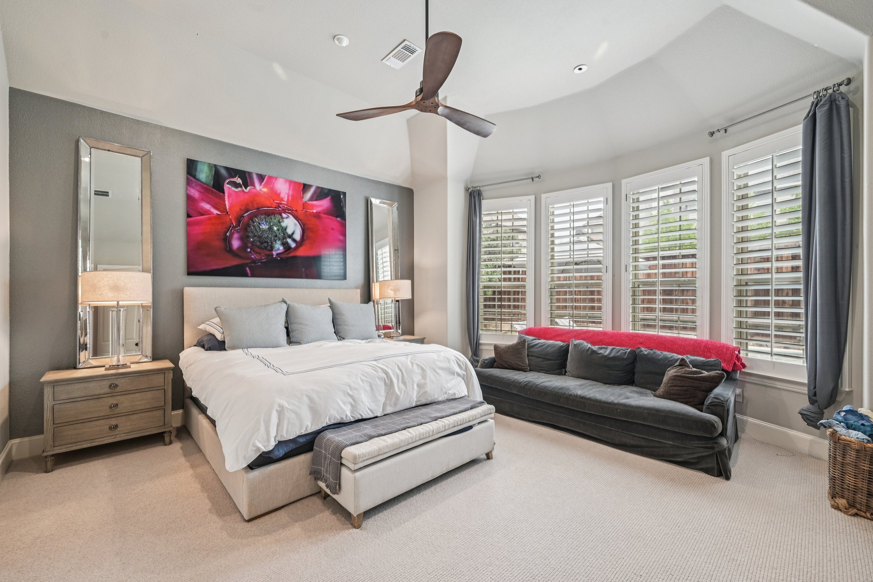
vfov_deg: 77.3
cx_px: 436
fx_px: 364
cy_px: 291
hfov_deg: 100.4
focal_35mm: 15
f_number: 8
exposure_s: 1/30
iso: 400
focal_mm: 15
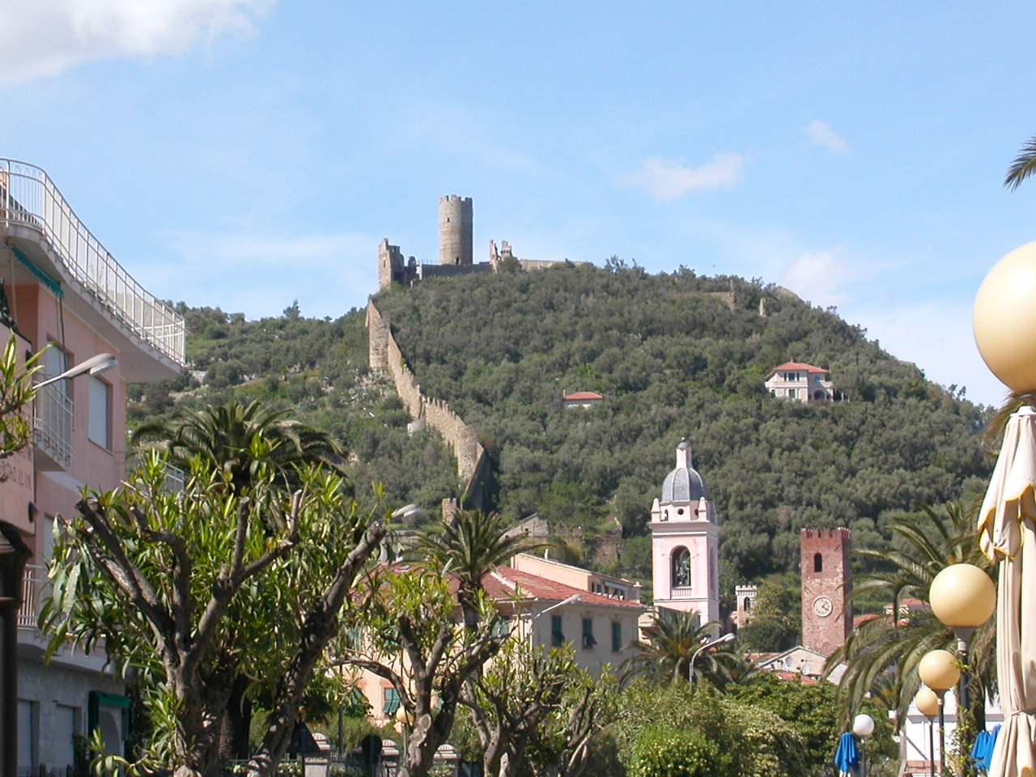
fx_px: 3322
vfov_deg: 13.3
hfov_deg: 17.7
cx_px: 518
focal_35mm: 111
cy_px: 388
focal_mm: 16.8
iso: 100
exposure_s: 1/429
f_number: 4.8
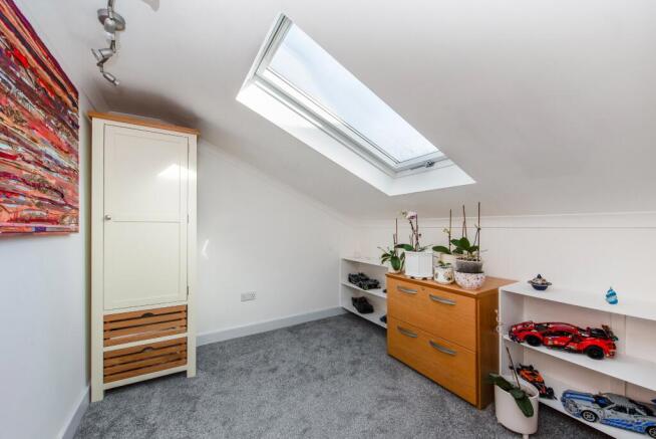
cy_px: 220
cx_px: 328
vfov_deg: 81.3
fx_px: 255
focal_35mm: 14
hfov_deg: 104.2
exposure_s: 1/200
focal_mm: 14
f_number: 10
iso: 320
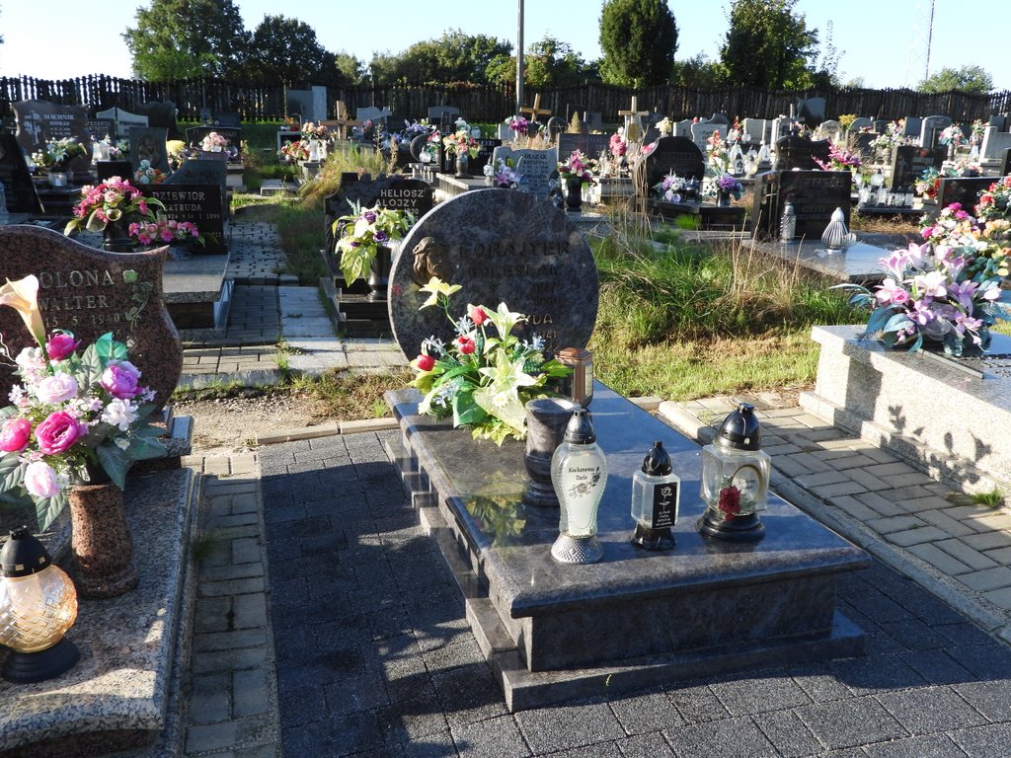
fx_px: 876
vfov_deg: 46.8
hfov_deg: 60.0
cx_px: 506
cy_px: 379
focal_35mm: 30
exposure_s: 1/400
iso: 100
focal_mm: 5.4
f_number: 3.2
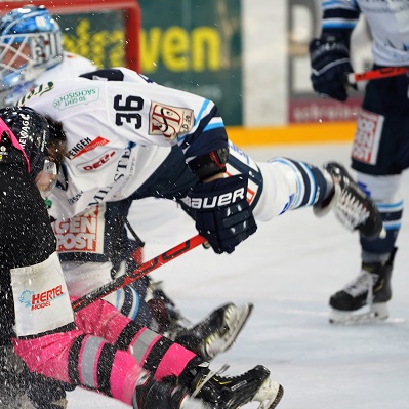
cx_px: 40
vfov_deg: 5.6
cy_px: 161
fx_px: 4211
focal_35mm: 315
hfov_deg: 5.6
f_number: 4
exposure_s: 1/250
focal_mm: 200
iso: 500
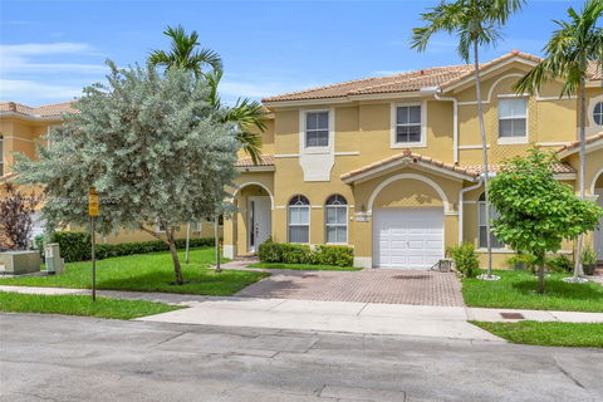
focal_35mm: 28
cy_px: 201
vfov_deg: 46.4
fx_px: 469
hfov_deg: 65.5
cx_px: 302
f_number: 11
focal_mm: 19
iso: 100
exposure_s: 1/200
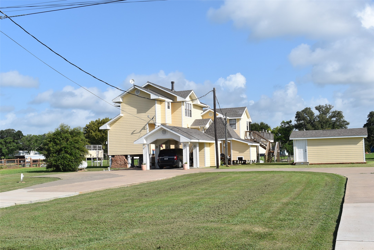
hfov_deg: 46.4
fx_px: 437
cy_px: 125
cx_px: 187
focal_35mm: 42
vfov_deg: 31.9
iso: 200
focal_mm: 28
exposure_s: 1/400
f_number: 10
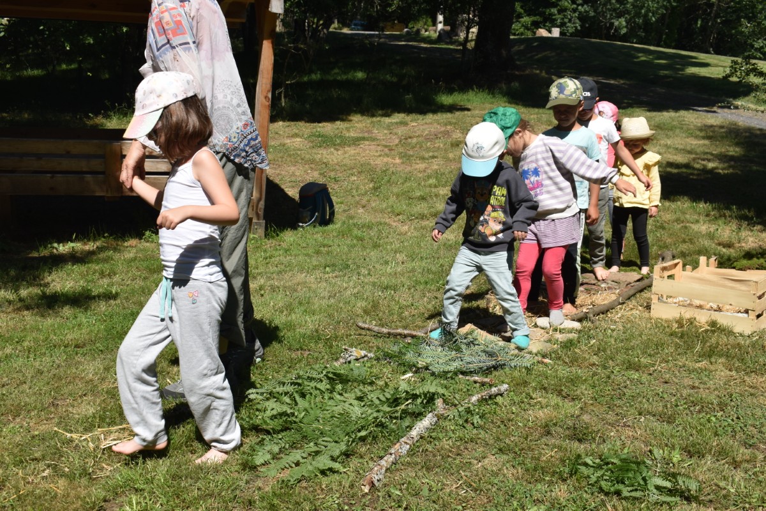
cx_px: 383
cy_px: 256
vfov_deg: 33.0
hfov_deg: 47.9
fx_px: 862
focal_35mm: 40
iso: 200
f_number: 8
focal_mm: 27
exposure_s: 1/250
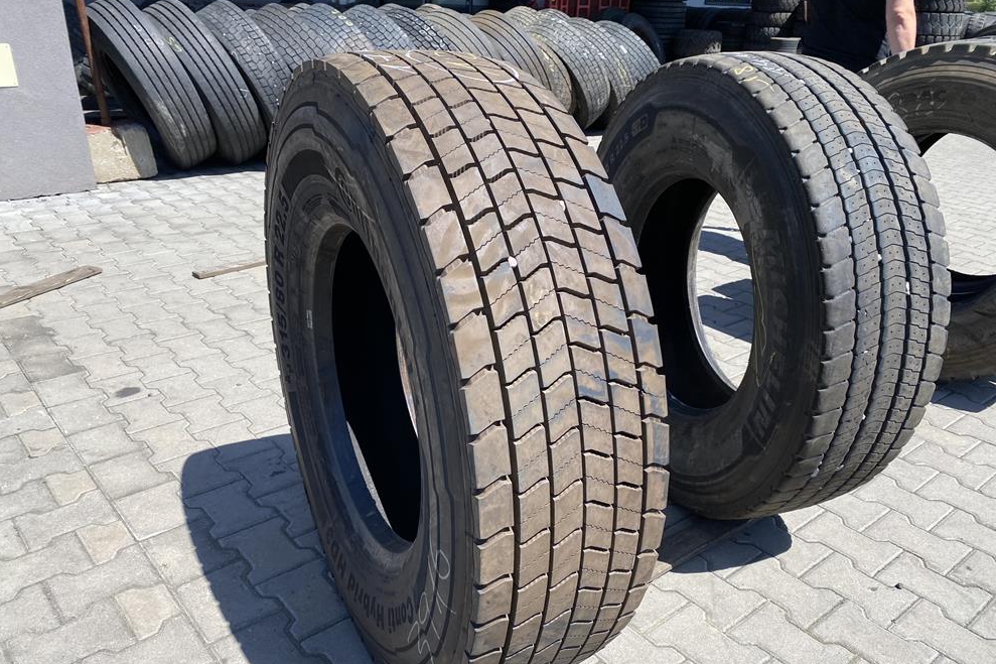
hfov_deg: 65.5
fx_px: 774
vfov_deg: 46.3
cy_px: 376
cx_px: 496
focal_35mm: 28
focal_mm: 4.25
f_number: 1.8
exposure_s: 1/1484
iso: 32
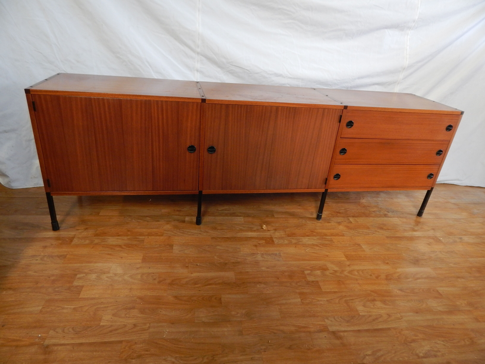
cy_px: 182
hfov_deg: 76.4
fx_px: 308
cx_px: 242
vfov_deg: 61.1
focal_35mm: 22
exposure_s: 1/30
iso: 320
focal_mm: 4
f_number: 3
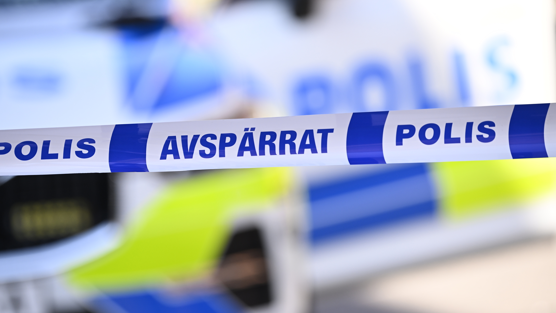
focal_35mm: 324
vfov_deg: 3.8
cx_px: 249
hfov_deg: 6.7
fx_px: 4777
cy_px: 179
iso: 360
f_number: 5
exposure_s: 1/500
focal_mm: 260
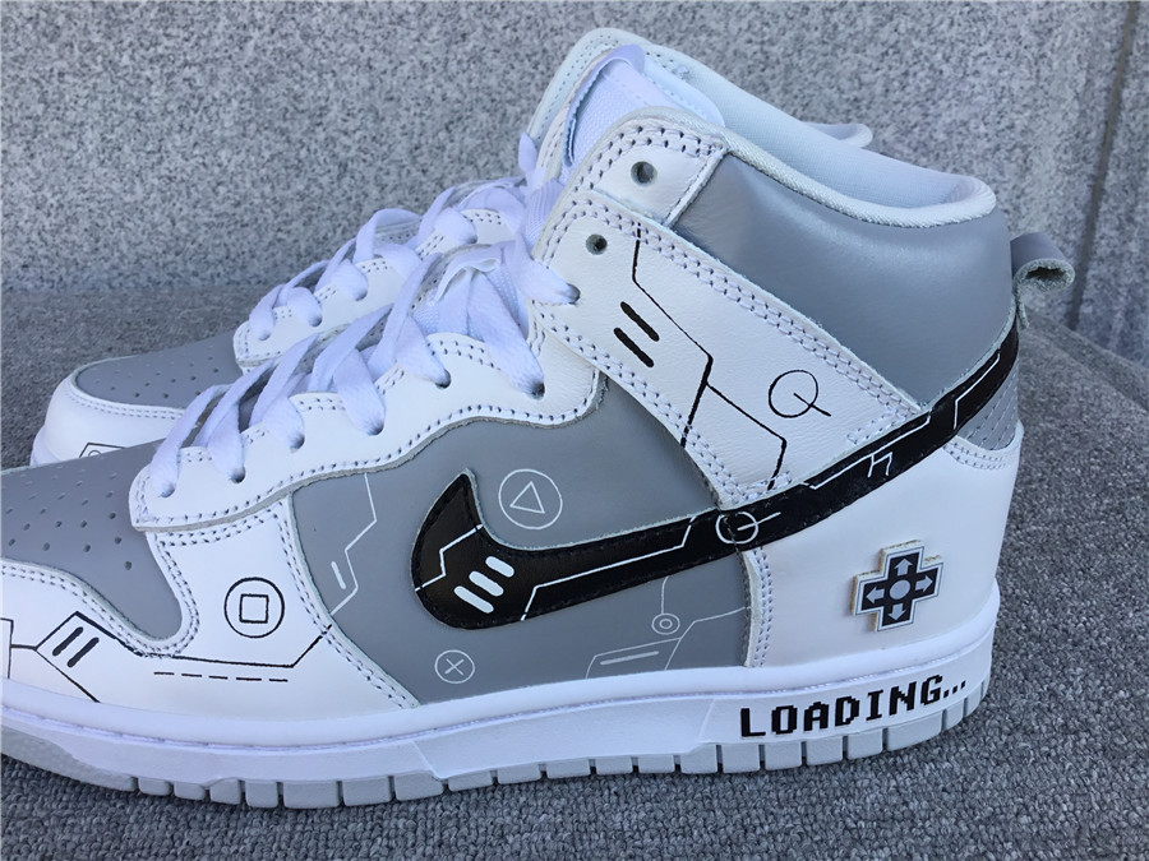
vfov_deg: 45.4
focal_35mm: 31
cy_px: 430
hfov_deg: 58.4
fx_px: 1029
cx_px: 574
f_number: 2.4
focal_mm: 3.3
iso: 25
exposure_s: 1/207
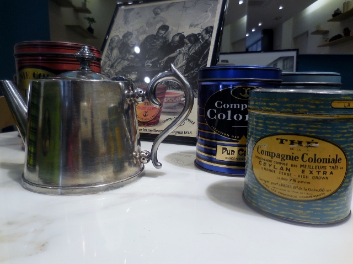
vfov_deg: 54.8
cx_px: 176
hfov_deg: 69.5
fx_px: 255
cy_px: 132
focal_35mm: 25
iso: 125
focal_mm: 4.5
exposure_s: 1/30
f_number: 3.3
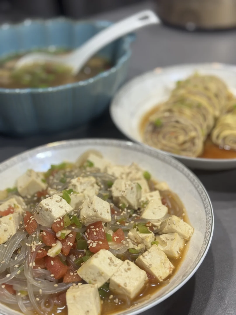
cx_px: 118
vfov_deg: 39.7
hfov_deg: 30.3
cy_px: 158
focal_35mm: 48
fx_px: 436
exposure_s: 1/50
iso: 125
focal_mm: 6.76
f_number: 1.78
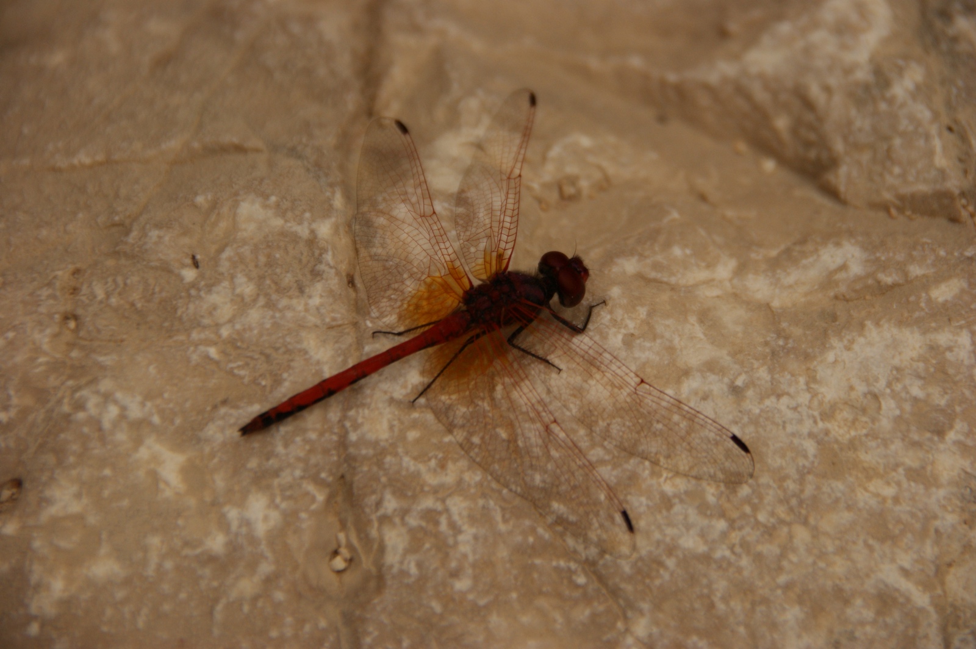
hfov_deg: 5.5
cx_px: 488
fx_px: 10158
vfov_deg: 3.7
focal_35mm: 375
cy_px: 324
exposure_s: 1/400
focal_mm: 250
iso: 250
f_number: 6.3
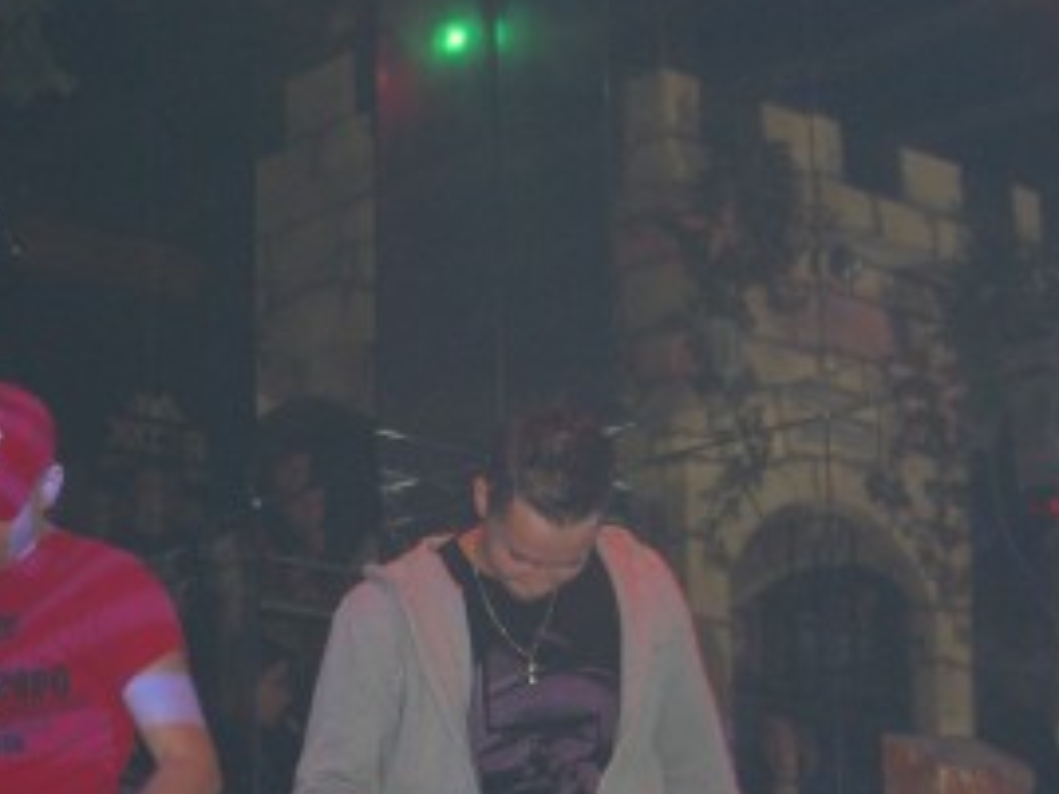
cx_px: 371
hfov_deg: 22.9
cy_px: 774
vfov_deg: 17.0
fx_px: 2600
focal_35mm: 85
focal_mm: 7.9
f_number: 2.8
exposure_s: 1/60
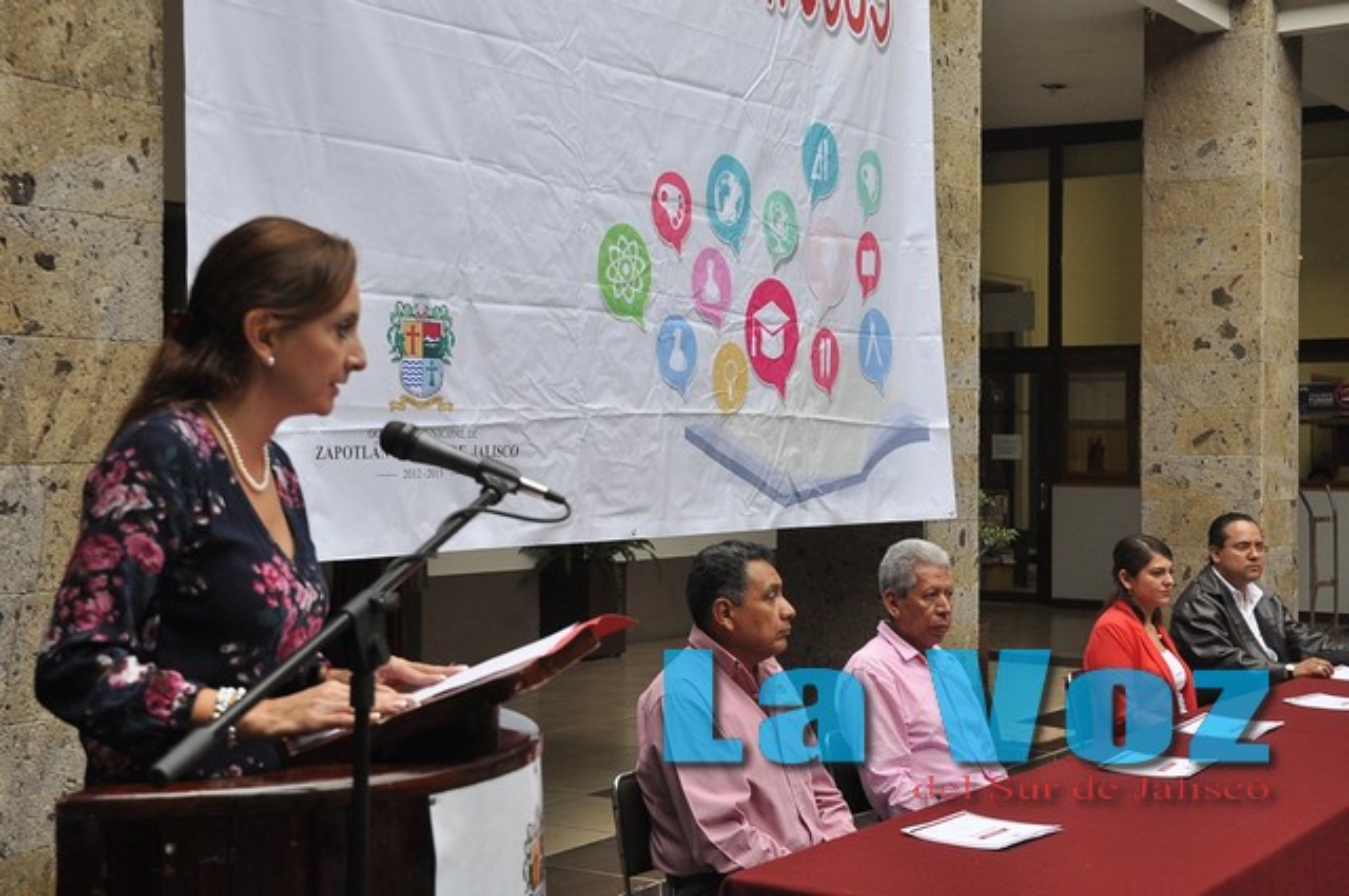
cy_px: 448
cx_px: 674
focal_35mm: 52
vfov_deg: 25.7
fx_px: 1965
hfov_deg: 37.9
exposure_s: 1/125
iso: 640
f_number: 5.6
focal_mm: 35
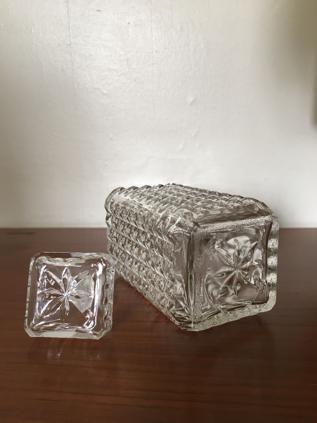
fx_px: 354
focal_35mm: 29
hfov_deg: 48.2
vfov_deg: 61.7
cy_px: 212
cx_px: 158
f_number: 2.2
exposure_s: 1/33
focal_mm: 4.15
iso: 50
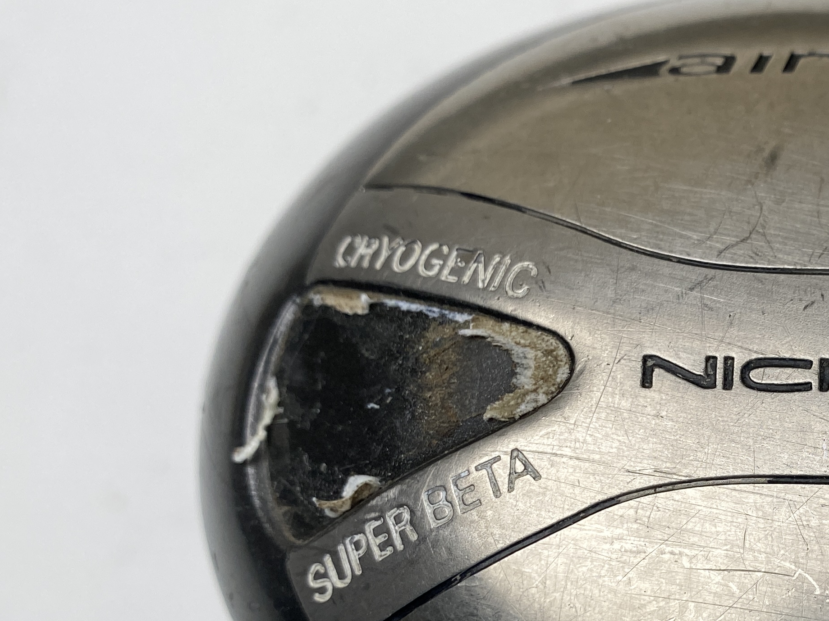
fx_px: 1365
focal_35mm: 57
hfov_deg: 31.6
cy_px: 534
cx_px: 799
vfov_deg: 25.0
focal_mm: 4.25
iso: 32
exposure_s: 1/321
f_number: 1.8
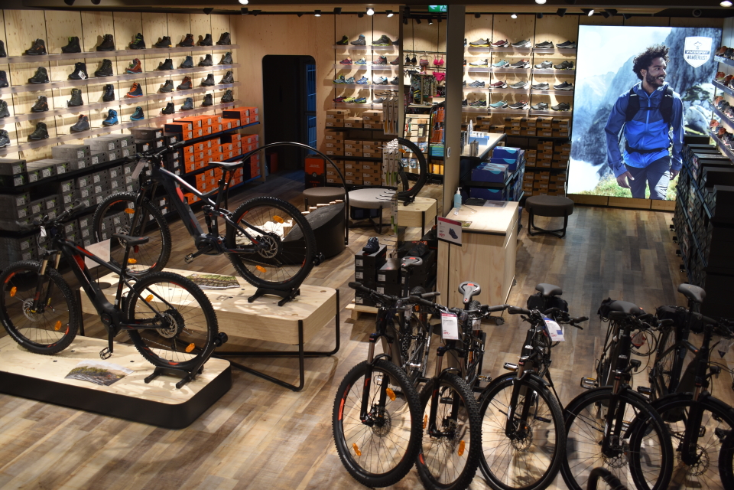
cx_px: 367
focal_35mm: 36
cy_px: 245
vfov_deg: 36.9
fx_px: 734
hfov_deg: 53.1
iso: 400
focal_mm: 24
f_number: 4.8
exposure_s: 1/90
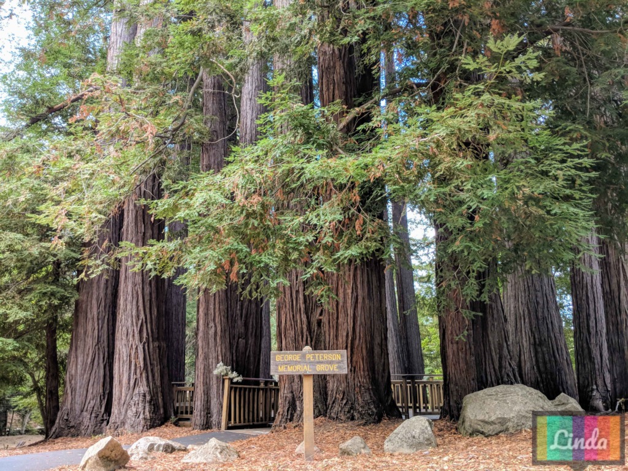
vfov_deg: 51.4
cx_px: 314
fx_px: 490
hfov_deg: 65.3
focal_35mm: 27
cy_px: 236
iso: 62
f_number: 1.8
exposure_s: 1/282
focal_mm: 4.44
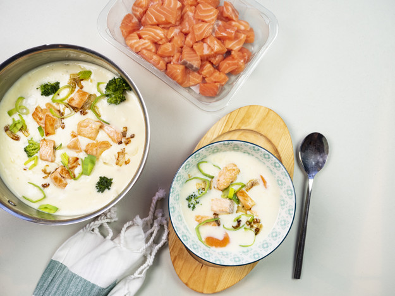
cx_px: 198
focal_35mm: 42
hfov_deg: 44.8
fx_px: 479
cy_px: 148
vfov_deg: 34.4
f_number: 5
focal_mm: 21
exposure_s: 1/25
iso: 250
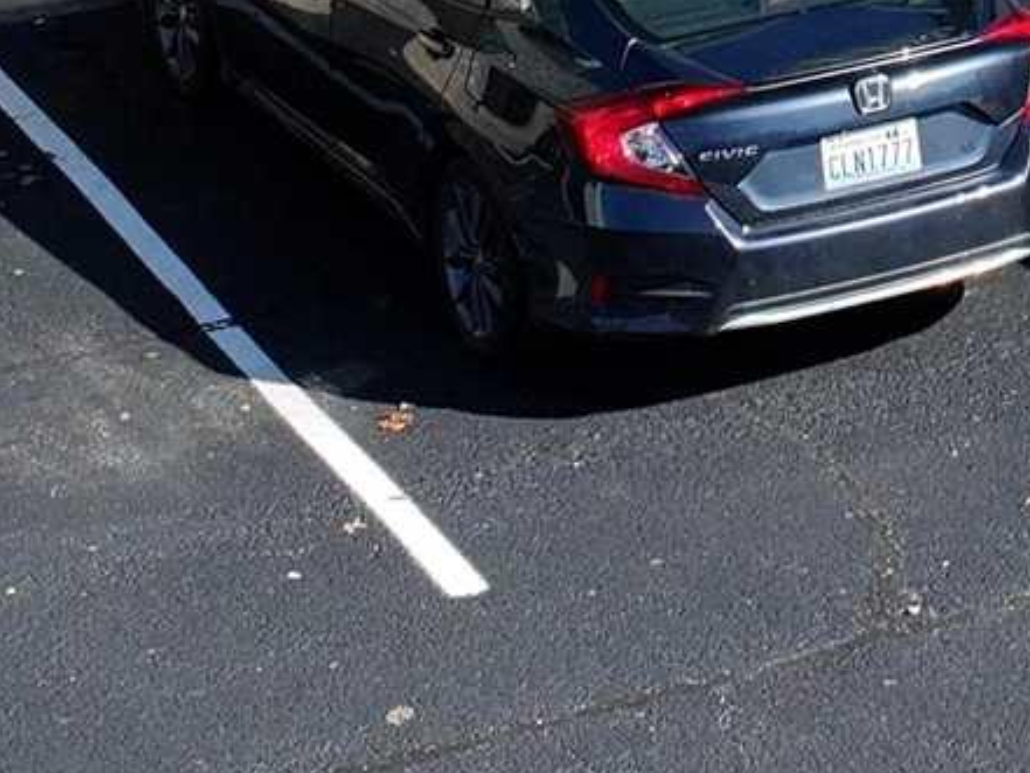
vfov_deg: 8.3
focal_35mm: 167
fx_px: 4970
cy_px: -980
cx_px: 1712
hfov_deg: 11.2
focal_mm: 12.29
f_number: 2.8
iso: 100
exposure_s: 1/1600
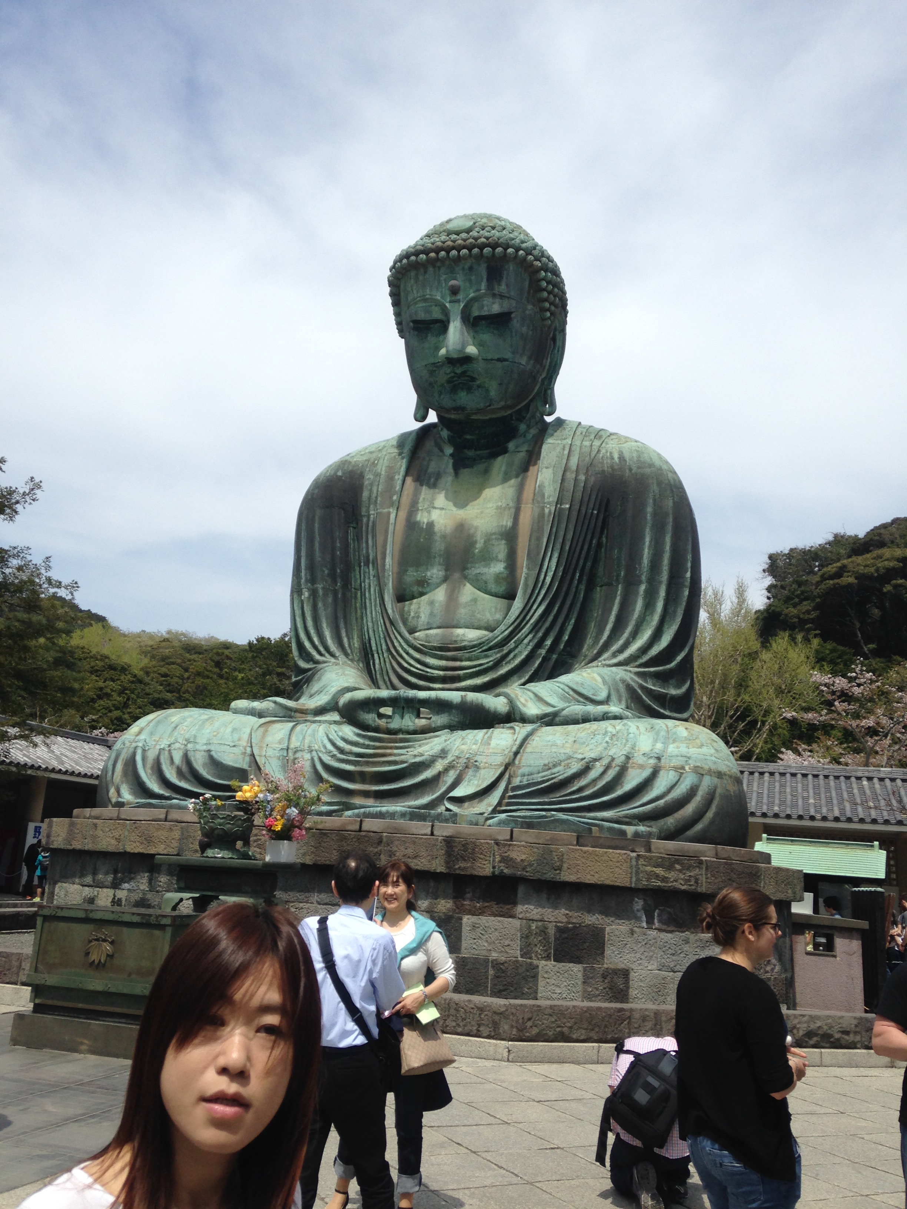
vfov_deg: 55.4
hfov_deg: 42.9
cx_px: 454
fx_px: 1153
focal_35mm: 33
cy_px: 604
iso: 50
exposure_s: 1/2008
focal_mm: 4.12
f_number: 2.4
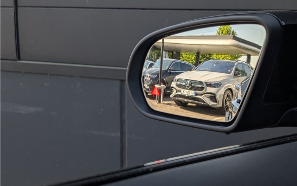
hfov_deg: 38.2
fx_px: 429
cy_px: 82
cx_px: 151
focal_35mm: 53
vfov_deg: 24.4
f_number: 1.68
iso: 20
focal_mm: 6.9
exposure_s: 1/504
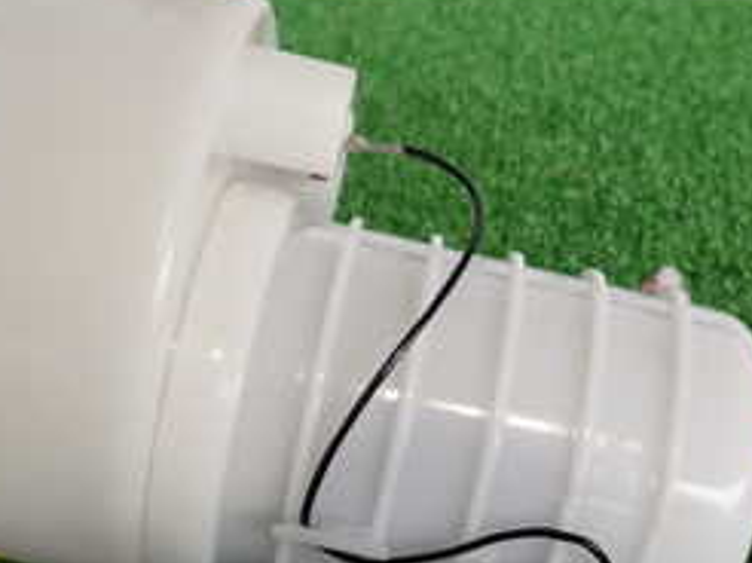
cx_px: 434
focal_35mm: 61
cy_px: 376
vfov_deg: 23.9
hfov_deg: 31.7
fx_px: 1324
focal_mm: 4.5
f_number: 2
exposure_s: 1/60
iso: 100
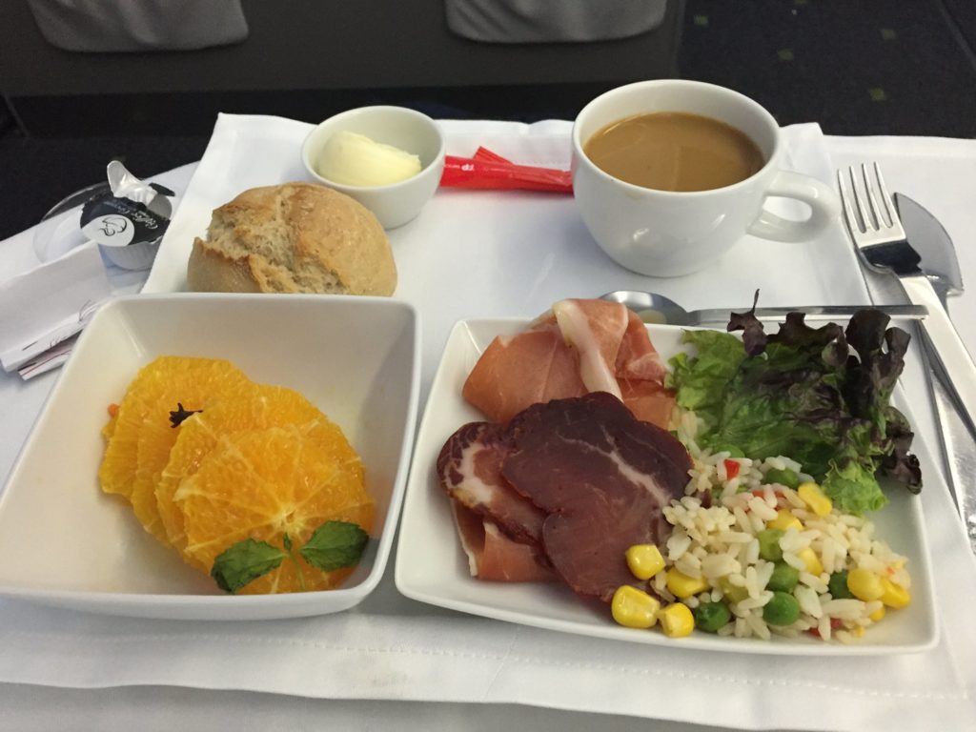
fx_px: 818
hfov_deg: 61.7
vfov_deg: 48.2
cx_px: 488
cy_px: 366
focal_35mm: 29
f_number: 2.2
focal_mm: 4.15
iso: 250
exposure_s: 1/17
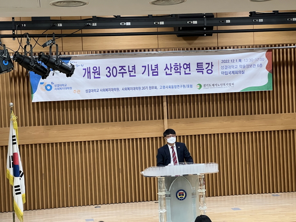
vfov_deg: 19.1
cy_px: 111
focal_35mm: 77
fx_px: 658
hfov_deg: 25.3
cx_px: 148
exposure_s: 1/60
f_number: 2.8
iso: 500
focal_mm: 9
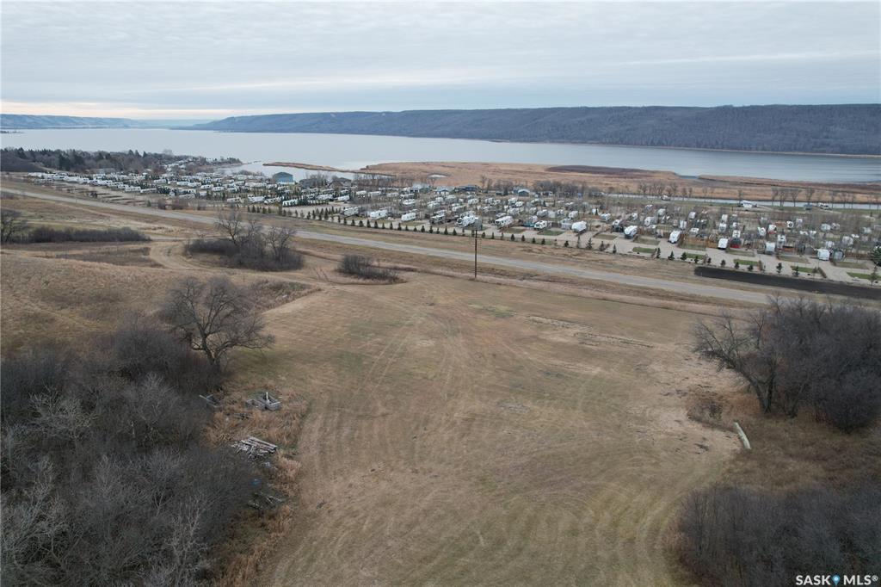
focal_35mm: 22
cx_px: 440
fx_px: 538
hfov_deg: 78.6
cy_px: 294
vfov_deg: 57.2
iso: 150
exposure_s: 1/500
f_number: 2.8
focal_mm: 8.38
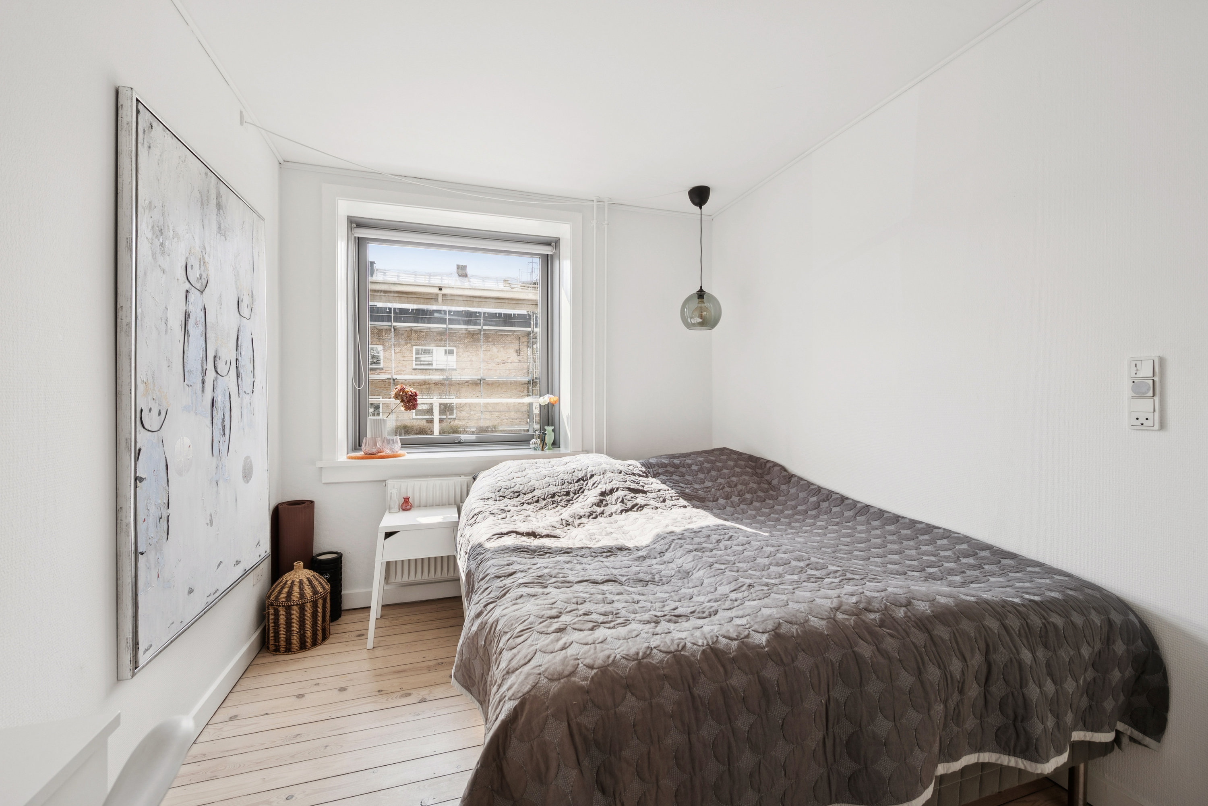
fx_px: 503
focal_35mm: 15
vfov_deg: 77.3
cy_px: 403
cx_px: 604
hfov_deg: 100.4
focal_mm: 15
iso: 400
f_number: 7.1
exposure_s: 1/200
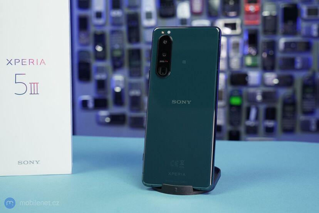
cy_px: 106
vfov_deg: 27.0
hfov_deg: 39.6
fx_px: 443
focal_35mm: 50
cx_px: 160
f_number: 7.1
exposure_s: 1/160
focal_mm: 50
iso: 2500
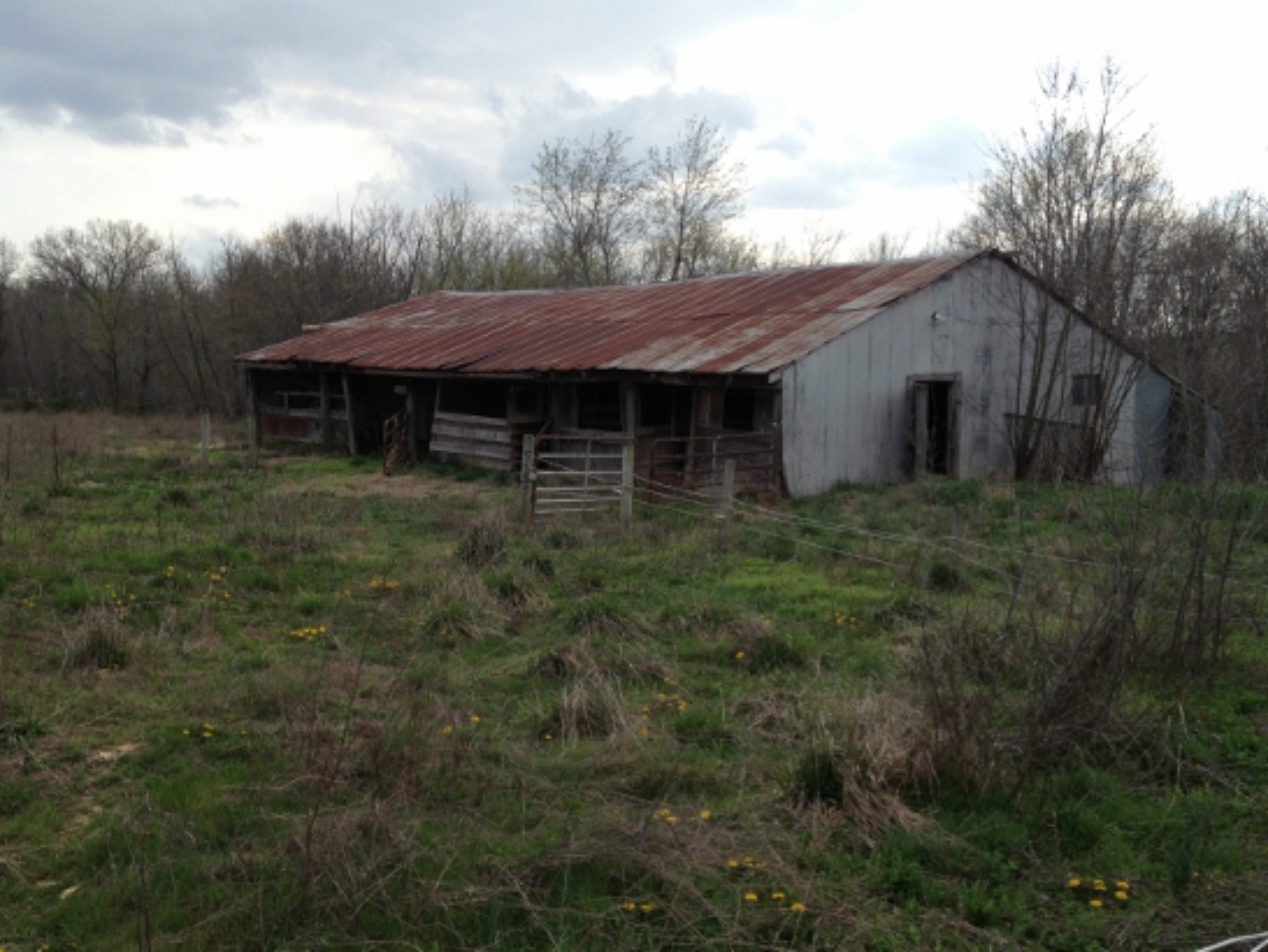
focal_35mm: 41
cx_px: 622
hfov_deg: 45.8
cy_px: 485
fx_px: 1503
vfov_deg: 35.2
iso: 50
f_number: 2.4
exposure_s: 1/1104
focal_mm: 4.28
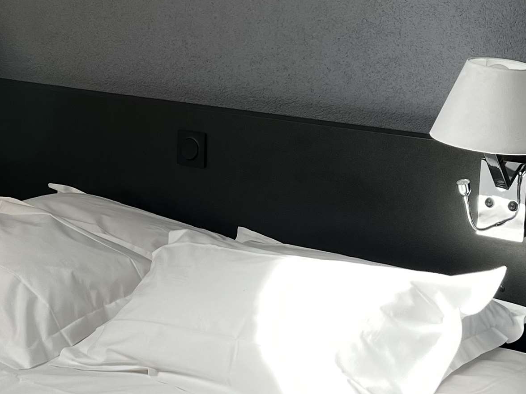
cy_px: 198
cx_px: 143
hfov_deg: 22.8
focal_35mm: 85
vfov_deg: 17.4
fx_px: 1291
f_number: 1.6
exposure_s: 1/246
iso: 40
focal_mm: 5.1
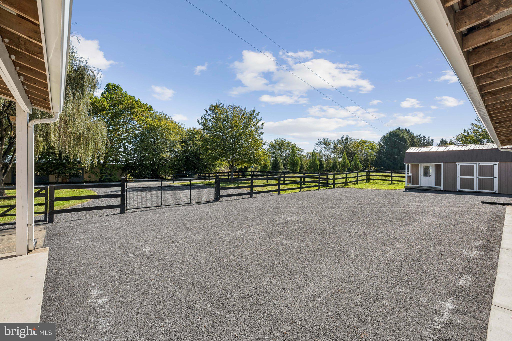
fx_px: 228
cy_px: 170
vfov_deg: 73.7
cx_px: 256
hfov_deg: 96.7
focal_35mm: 16
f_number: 8
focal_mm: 16
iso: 400
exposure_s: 1/1000
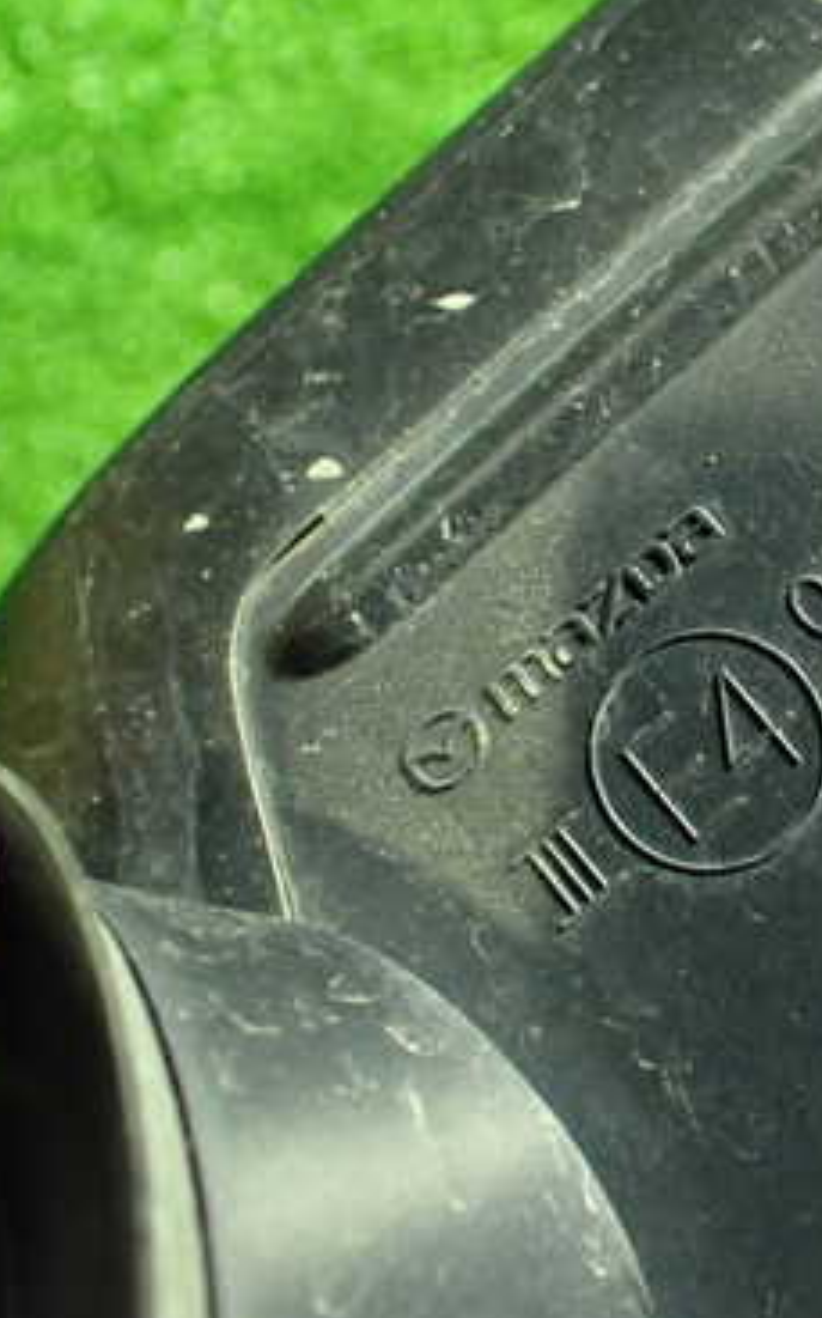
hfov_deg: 23.6
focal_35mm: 52
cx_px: 854
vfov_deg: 38.9
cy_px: 657
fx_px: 1866
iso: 1000
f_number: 2.3
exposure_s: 1/30
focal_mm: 5.4
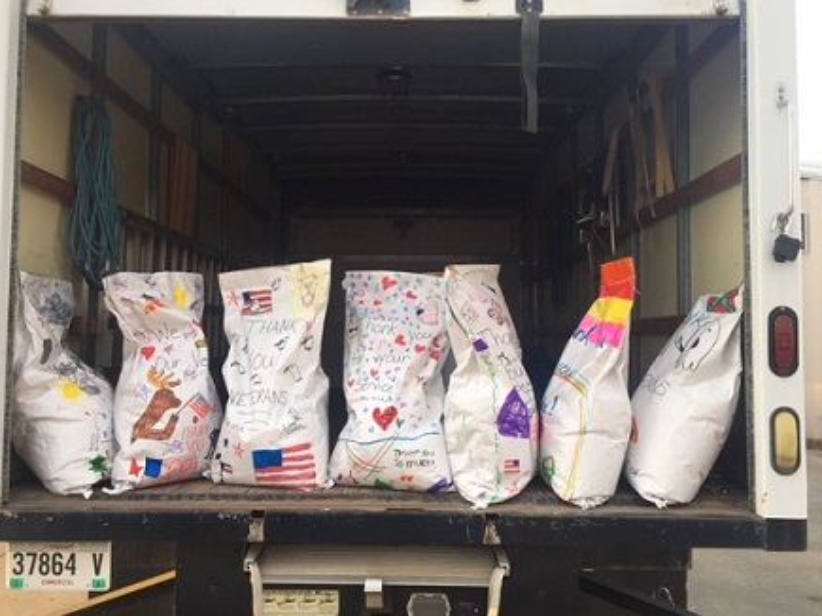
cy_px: 301
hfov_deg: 60.0
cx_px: 401
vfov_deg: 46.8
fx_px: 712
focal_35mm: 30
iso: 40
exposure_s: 1/120
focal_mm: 4.15
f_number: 2.2
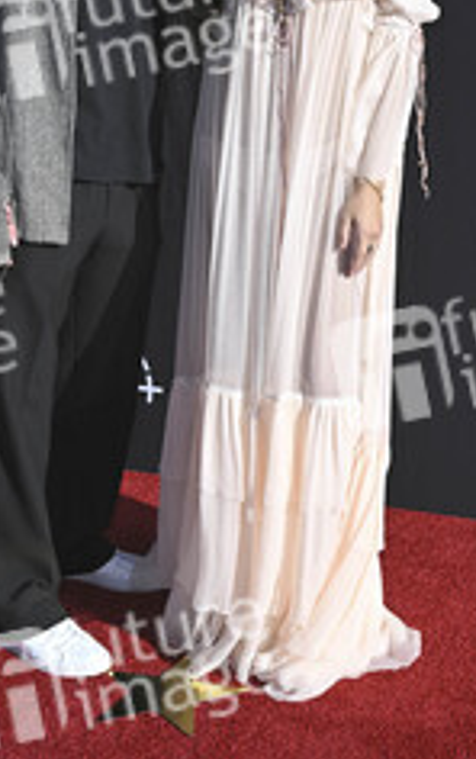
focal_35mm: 69
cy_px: 193
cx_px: 203
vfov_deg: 29.3
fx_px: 1429
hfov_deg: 18.9
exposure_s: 1/320
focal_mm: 40
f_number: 10
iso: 160
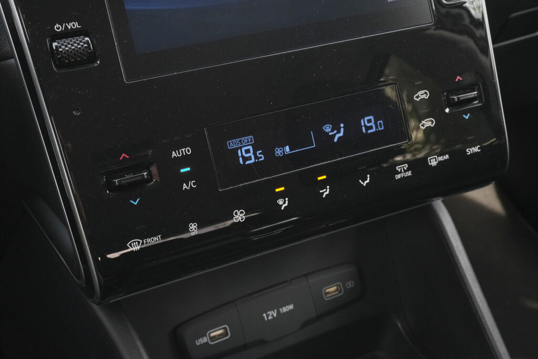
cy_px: 180
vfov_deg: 29.3
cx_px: 269
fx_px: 687
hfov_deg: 42.7
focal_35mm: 46
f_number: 9
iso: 2000
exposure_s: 1/125
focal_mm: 30.5
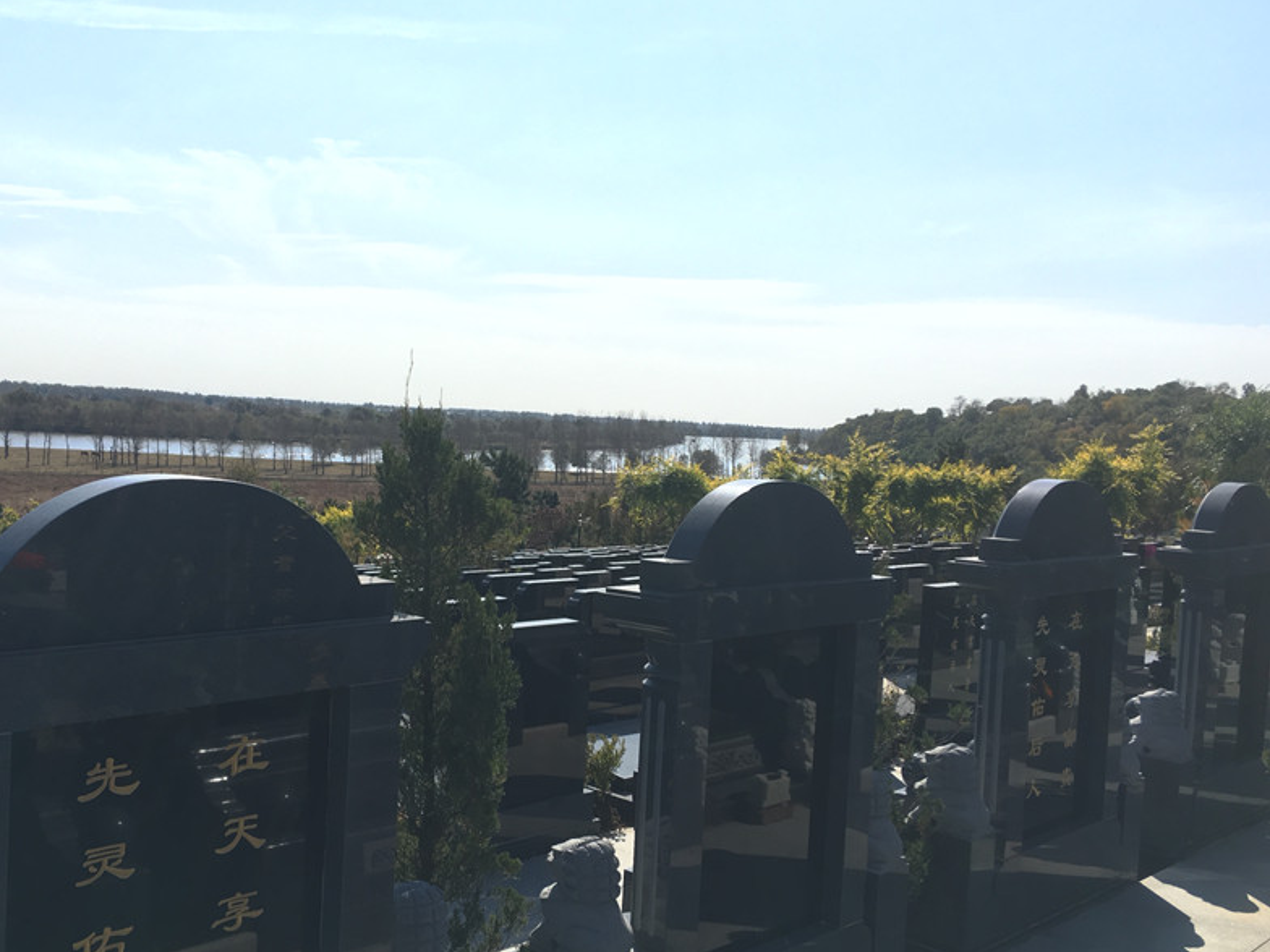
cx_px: 512
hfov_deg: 49.8
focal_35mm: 37
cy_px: 499
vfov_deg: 38.7
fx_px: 1357
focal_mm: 4.15
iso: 25
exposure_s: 1/605
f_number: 2.2
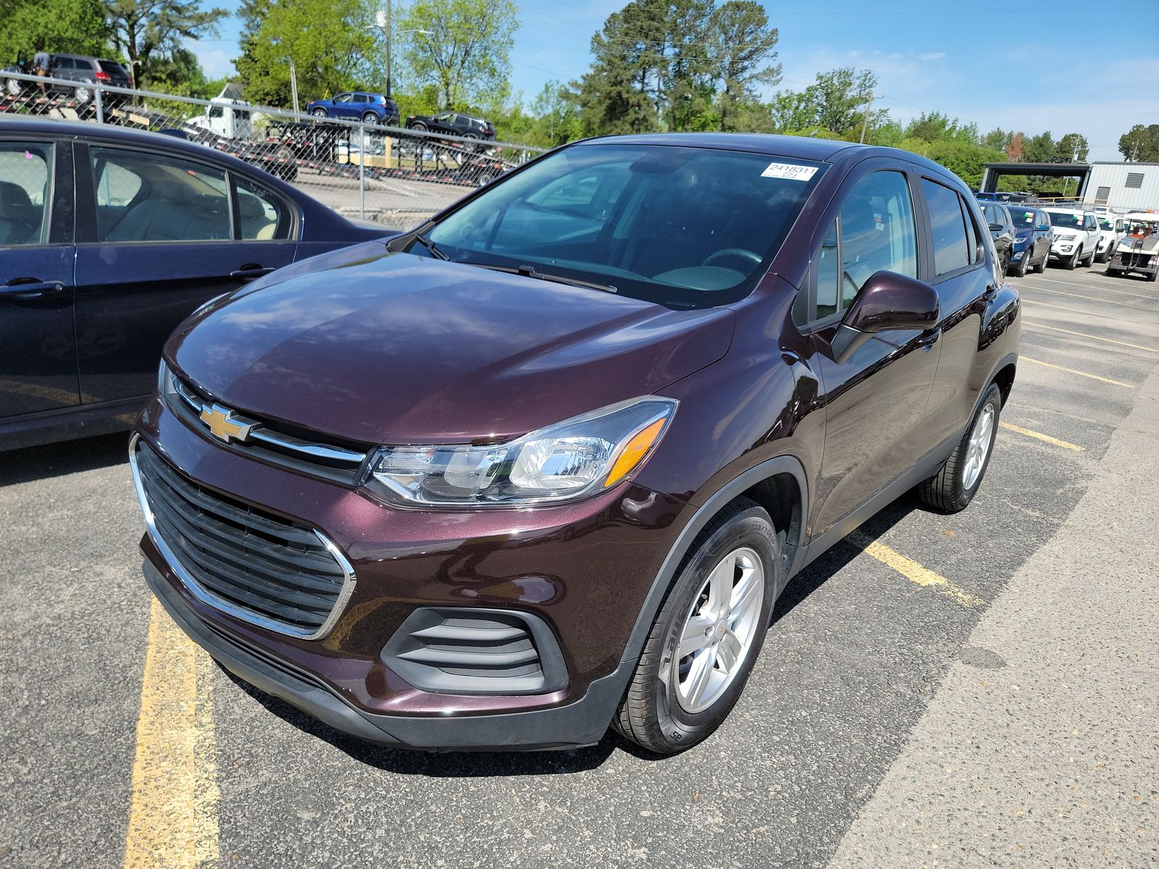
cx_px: 580
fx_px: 804
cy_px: 434
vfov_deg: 56.8
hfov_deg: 71.6
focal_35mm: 24
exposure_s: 1/794
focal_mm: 6.7
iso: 50
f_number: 1.8
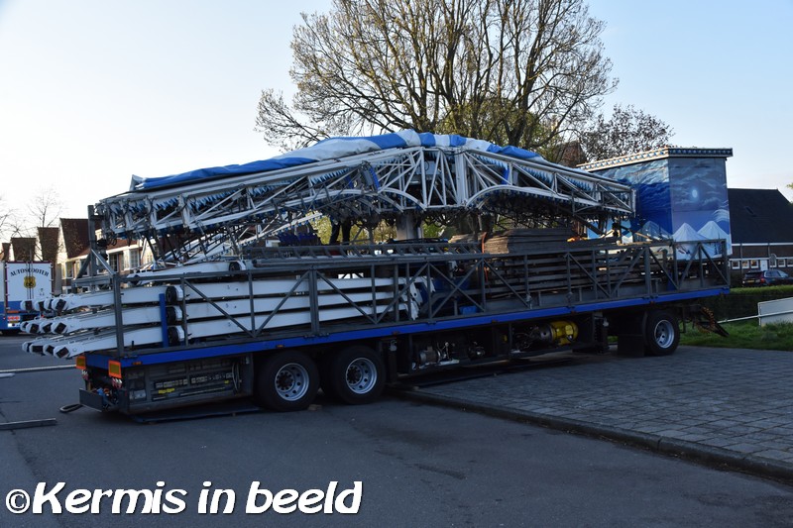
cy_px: 264
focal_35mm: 39
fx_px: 859
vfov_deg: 34.2
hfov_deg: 49.6
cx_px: 396
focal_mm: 26
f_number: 8
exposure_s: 1/400
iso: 800
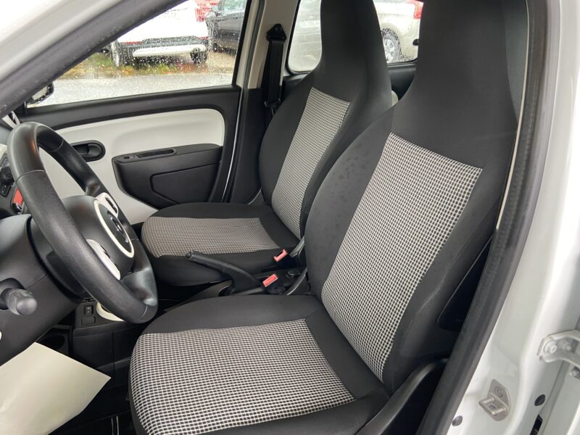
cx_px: 290
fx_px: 436
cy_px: 218
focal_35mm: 26
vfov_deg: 53.1
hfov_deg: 67.3
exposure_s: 1/60
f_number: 1.8
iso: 200
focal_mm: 4.25
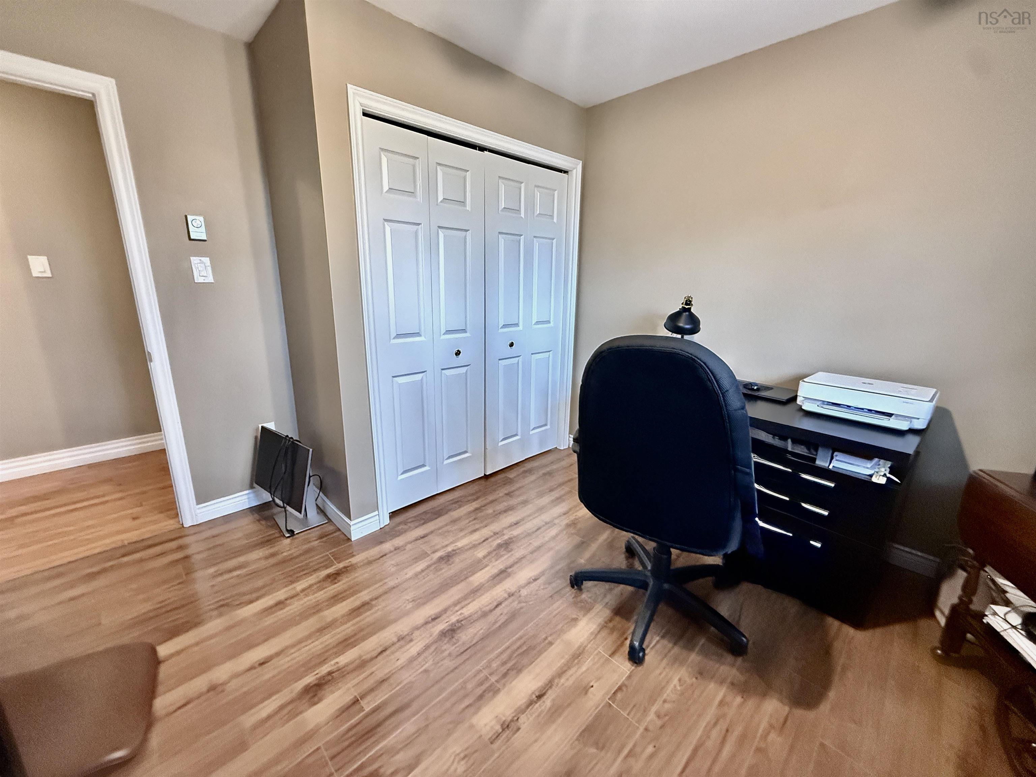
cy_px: 388
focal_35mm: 14
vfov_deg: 85.7
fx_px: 419
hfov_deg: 102.1
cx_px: 518
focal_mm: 2.22
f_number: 2.2
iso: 1000
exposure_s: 1/60
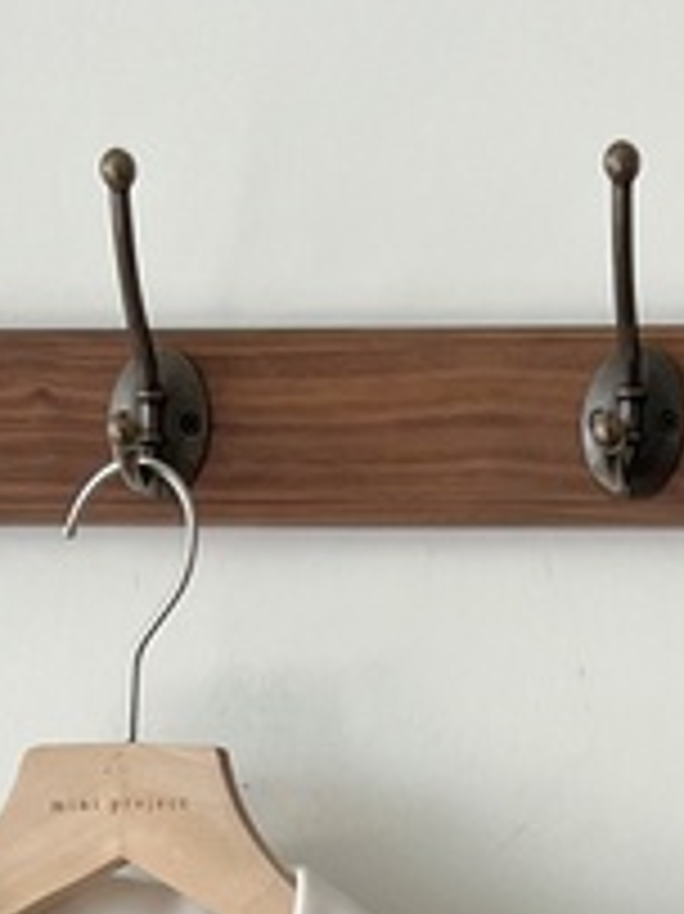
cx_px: 482
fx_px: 3376
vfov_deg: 12.9
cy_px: 1954
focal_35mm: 128
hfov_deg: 11.6
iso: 50
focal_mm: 5.1
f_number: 1.6
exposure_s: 1/120
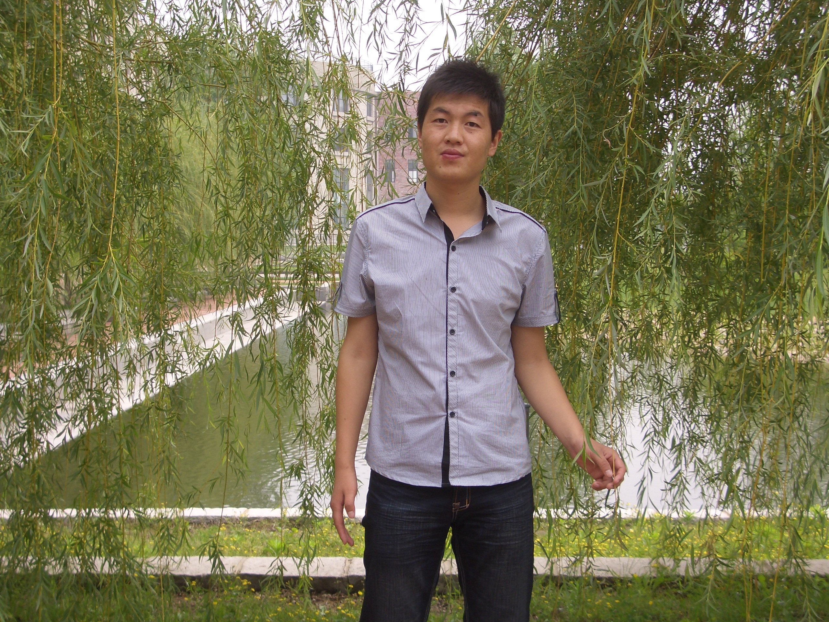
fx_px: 1485
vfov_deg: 23.7
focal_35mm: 62
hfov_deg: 31.2
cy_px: 311
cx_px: 414
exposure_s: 1/250
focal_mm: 10.2
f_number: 3.5
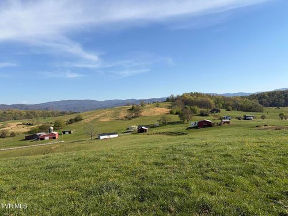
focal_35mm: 26
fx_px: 216
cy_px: 108
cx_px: 144
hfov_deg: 67.3
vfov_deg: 53.1
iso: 50
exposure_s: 1/3623
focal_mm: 5.96
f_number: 1.6
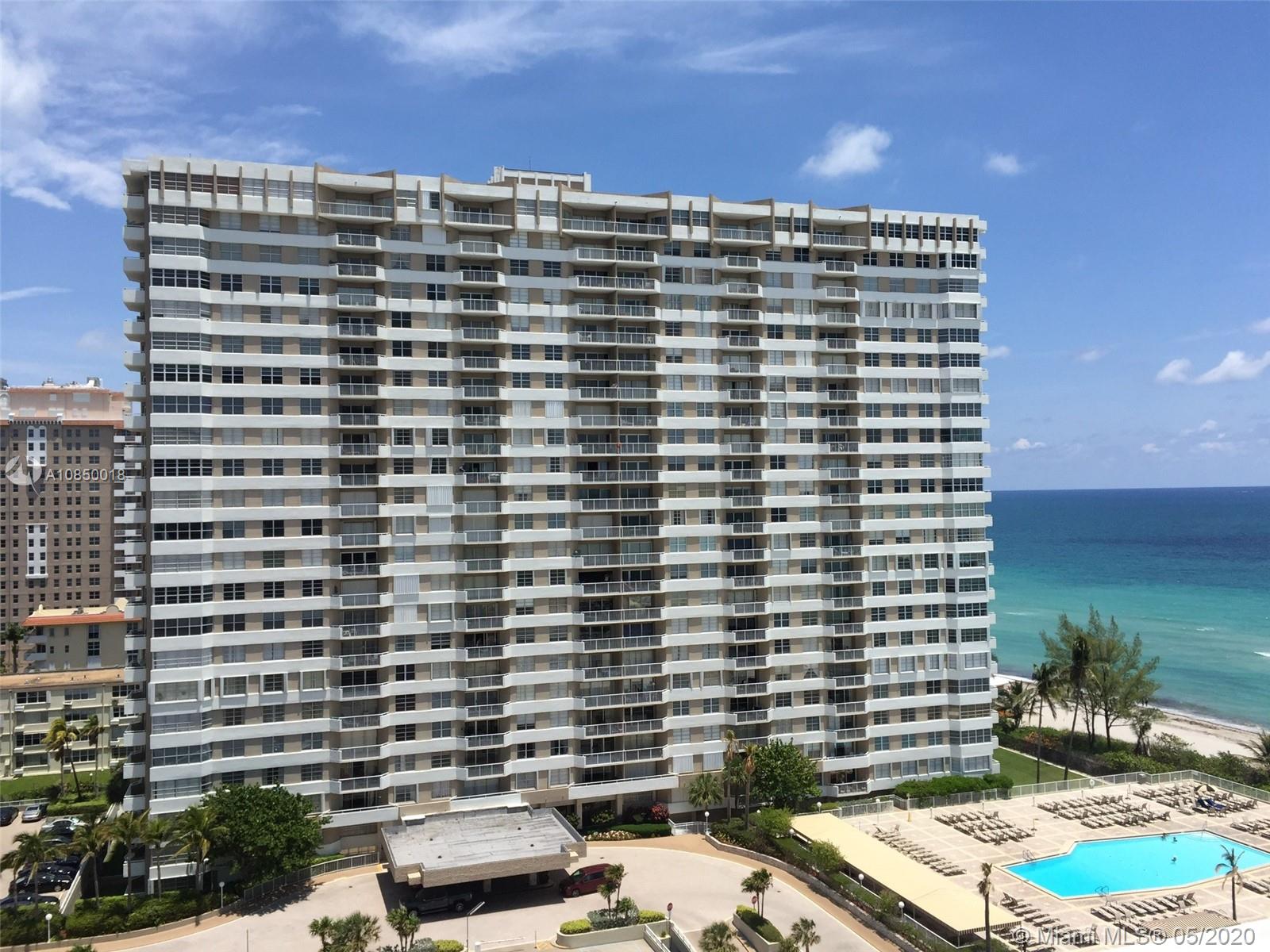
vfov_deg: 48.2
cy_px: 476
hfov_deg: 61.7
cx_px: 635
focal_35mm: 29
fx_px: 1064
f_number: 2.2
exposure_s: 1/3049
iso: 32
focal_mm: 4.15
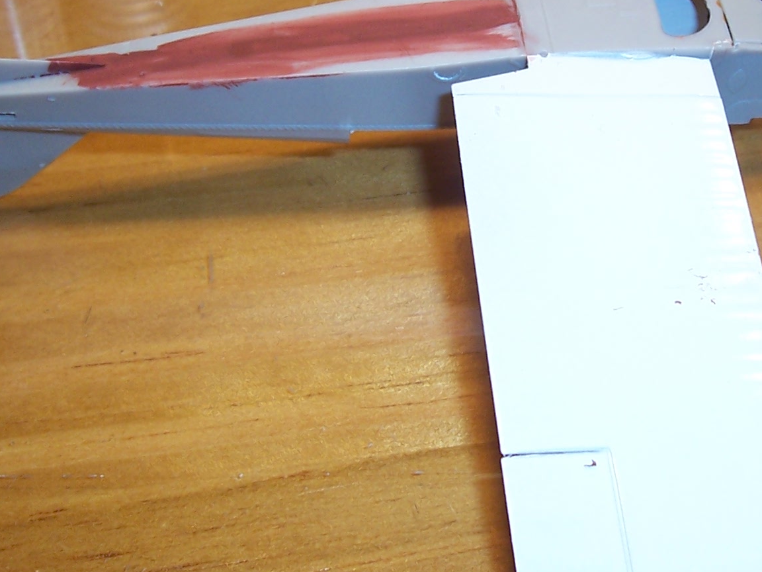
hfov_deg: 28.2
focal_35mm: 68
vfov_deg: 21.5
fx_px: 1497
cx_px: 552
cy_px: 152
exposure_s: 1/125
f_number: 2.7
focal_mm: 5.6
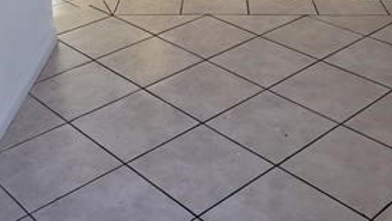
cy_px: -111
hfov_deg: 34.3
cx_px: 174
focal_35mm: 61
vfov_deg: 17.7
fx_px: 634
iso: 320
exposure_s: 1/120
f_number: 2.4
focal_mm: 4.3
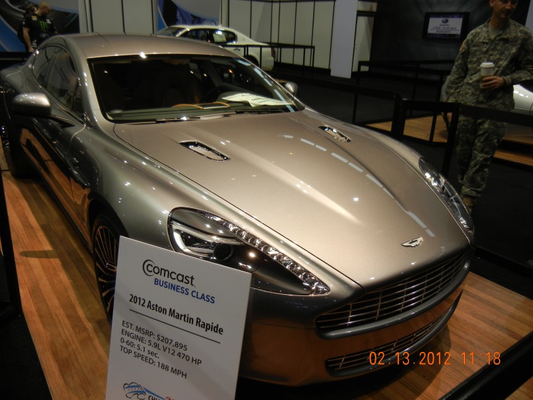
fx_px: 462
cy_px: 200
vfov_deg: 46.8
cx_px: 266
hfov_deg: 60.0
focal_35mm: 30
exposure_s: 1/72
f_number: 3.5
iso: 160
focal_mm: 5.4
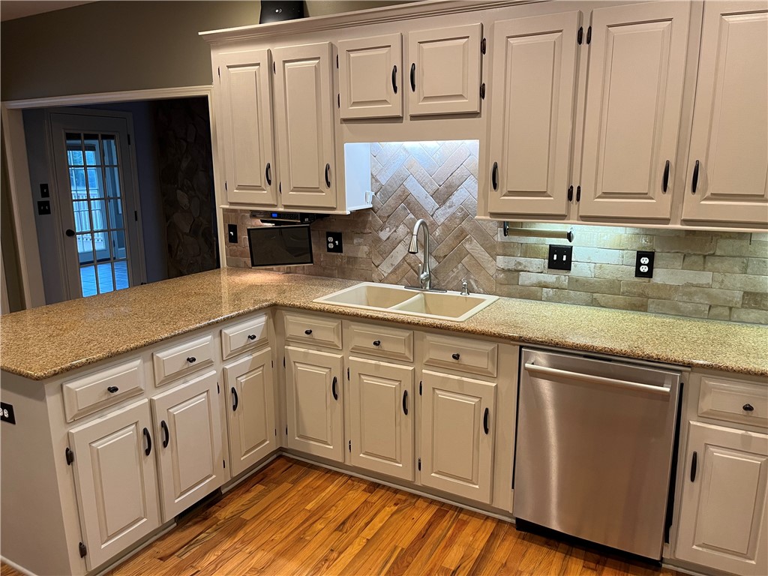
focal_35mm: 26
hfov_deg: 67.3
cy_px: 288
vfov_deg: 53.1
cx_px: 384
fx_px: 577
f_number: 1.6
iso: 125
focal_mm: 5.1
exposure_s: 1/60
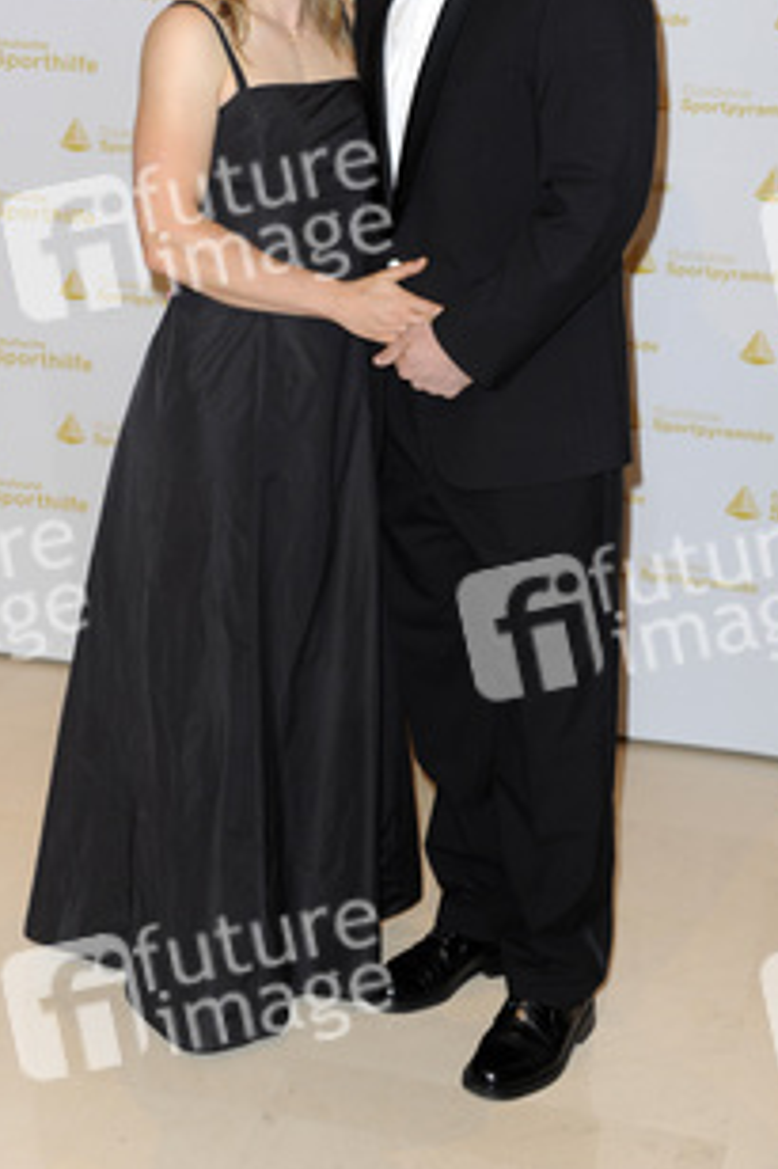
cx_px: 307
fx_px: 2109
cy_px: 421
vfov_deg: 30.8
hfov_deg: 20.9
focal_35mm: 65
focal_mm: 50
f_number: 5.6
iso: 800
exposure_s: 1/160
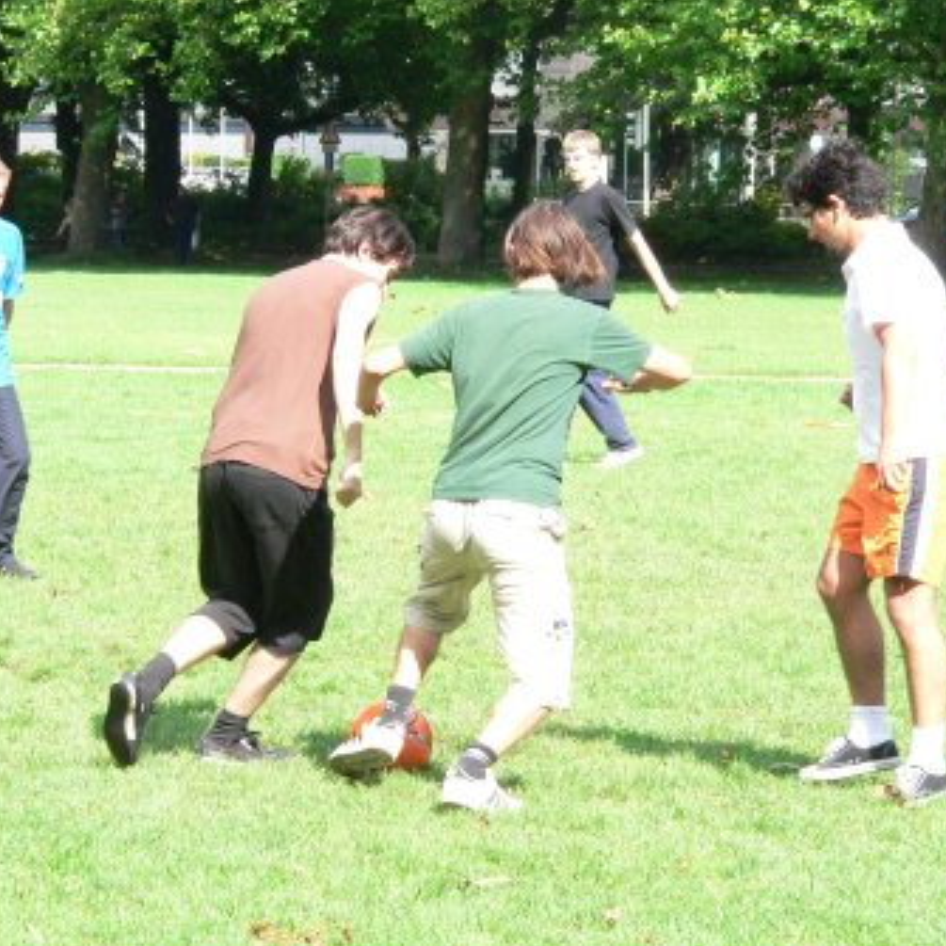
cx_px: 356
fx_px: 5504
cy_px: 472
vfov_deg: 9.8
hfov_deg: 9.8
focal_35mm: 178
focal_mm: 25
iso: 400
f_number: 6.5
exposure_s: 1/400
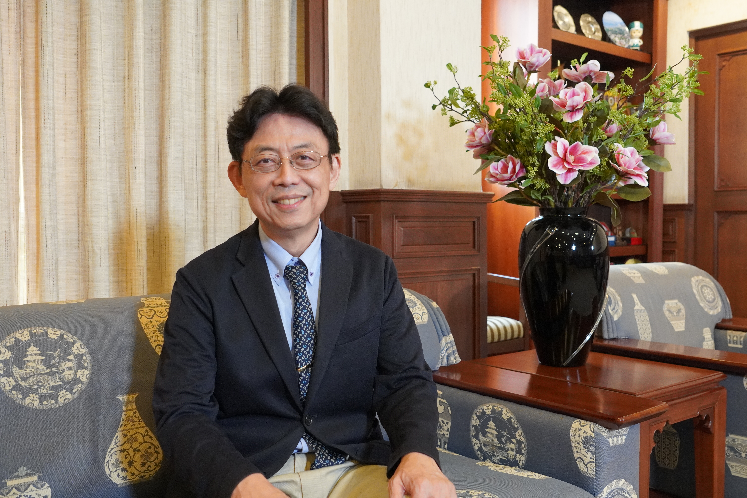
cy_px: 249
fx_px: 747
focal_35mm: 36
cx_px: 374
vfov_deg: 36.9
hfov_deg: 53.1
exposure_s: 1/160
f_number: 4
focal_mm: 24
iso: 2500
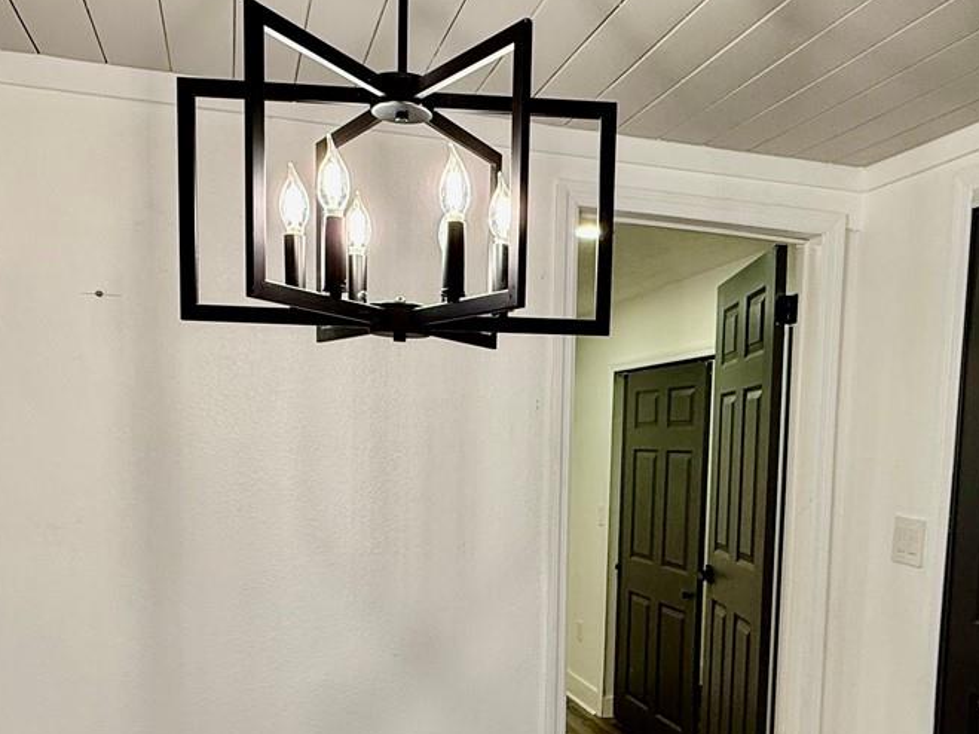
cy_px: 541
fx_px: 961
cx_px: 560
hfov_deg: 53.8
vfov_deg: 40.7
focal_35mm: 34
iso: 125
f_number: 2.2
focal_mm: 2.22
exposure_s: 1/120
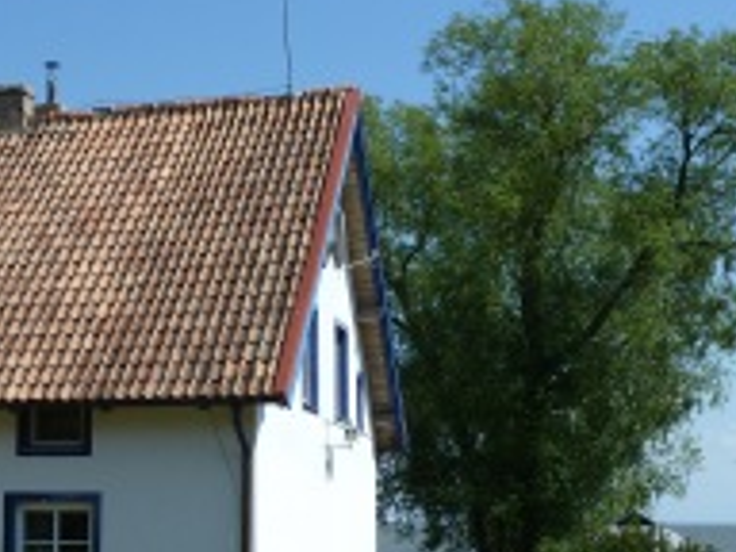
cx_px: 126
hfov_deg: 26.1
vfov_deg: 20.1
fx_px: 1552
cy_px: 395
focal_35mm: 73
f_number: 5
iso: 80
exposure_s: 1/500
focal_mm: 5.7
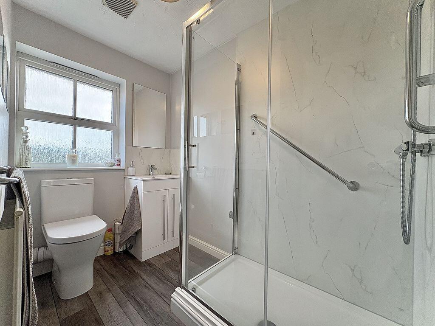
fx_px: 176
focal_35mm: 14
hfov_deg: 102.1
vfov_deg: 85.7
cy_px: 163
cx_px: 218
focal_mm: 2.22
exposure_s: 1/50
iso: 200
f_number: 2.2
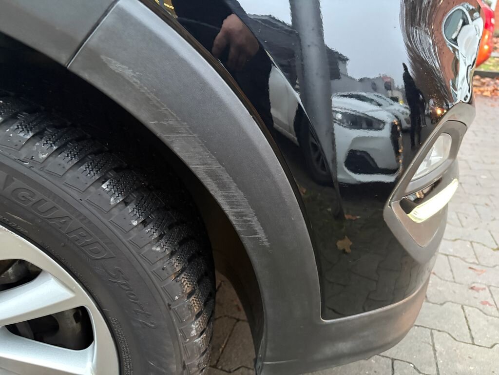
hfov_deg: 67.3
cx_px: 250
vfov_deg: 53.1
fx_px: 375
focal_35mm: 26
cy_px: 188
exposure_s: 1/30
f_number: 1.6
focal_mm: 5.96
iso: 800
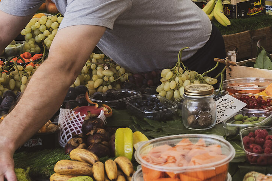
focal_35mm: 117
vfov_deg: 11.5
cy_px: -42
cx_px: 156
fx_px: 884
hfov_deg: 17.5
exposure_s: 1/50
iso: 50
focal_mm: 35
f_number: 5
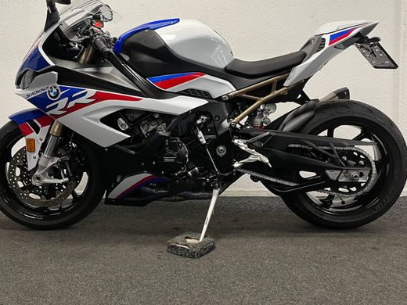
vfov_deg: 43.9
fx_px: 376
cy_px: 118
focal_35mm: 32
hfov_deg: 56.8
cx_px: 194
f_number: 1.6
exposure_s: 1/50
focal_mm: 5.1
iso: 80
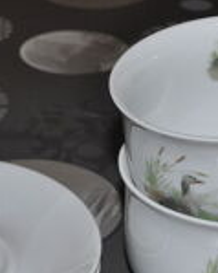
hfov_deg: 13.0
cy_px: 278
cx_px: 84
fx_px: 953
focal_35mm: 118
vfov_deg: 16.0
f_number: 5.6
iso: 200
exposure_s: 1/200
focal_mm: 26
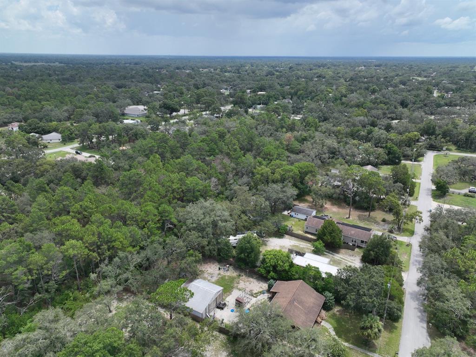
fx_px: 330
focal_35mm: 24
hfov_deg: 71.6
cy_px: 178
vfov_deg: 56.8
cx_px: 238
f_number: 2.8
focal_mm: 12.29
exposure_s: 1/2000
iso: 100
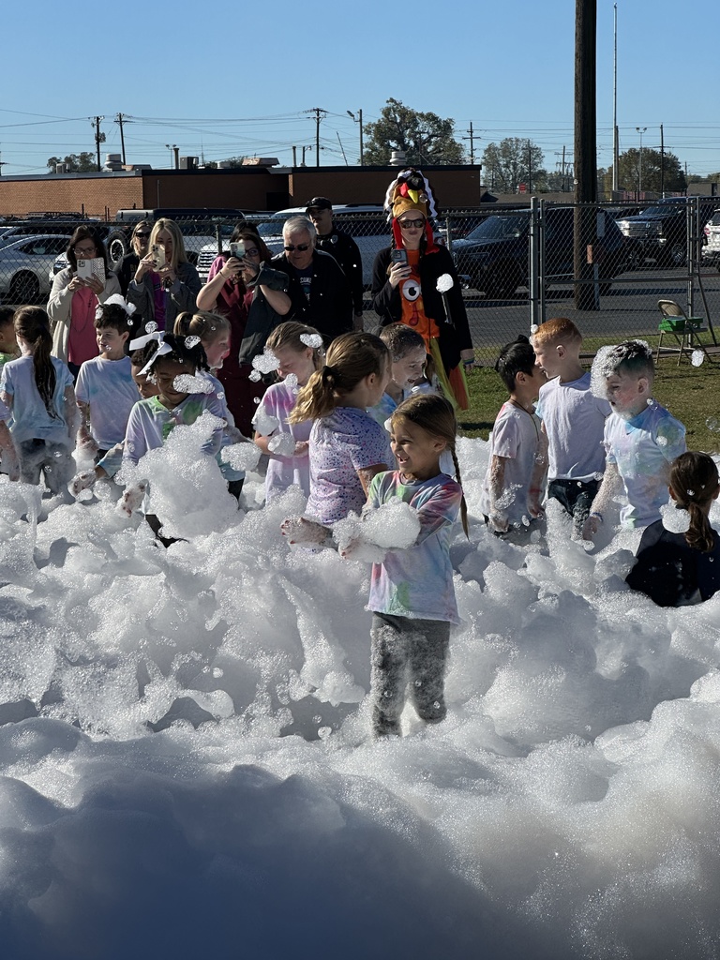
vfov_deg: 25.3
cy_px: 480
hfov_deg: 19.1
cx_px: 360
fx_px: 2135
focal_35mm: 77
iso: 32
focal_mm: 9
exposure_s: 1/1263
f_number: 2.8
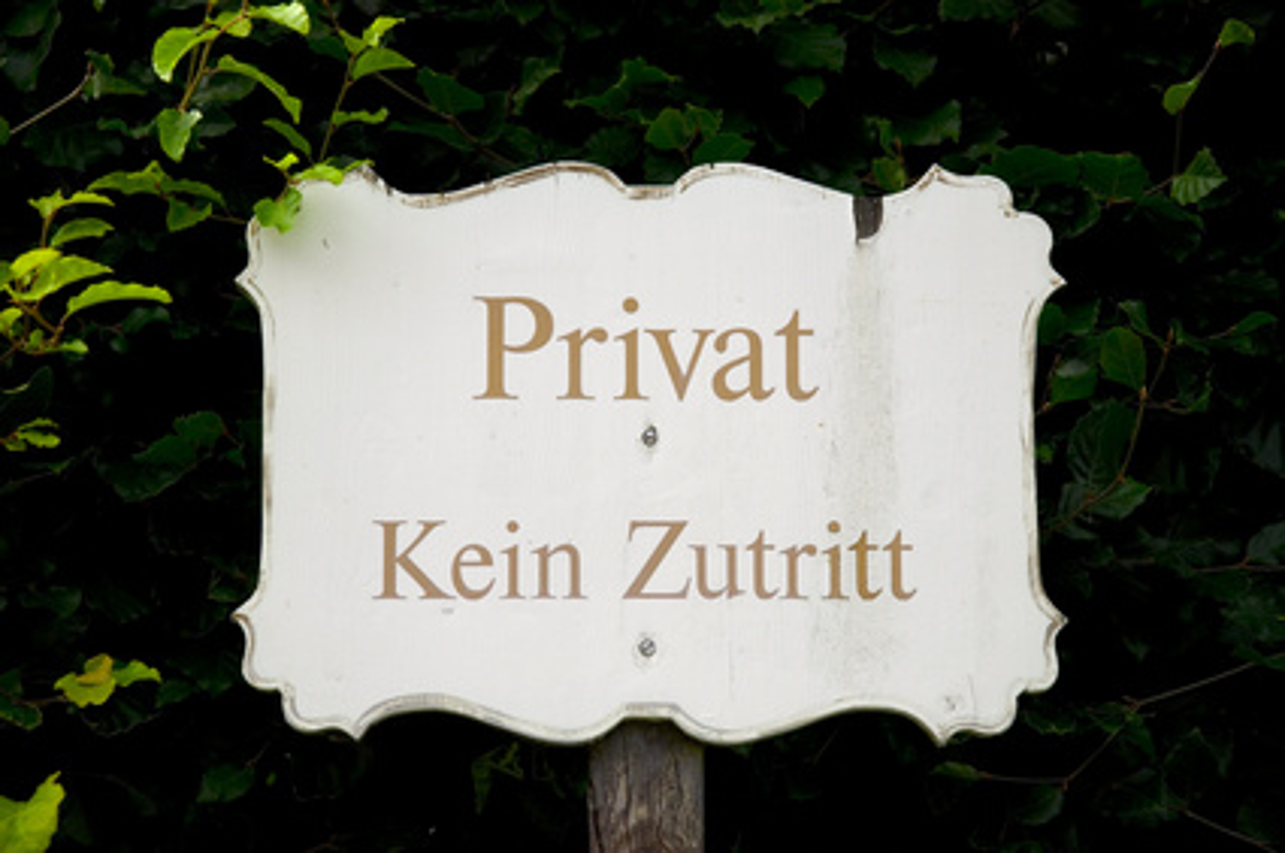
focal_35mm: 128
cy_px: 426
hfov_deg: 16.1
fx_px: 4544
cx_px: 642
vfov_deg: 10.7
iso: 200
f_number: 6.3
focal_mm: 85
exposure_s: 1/640
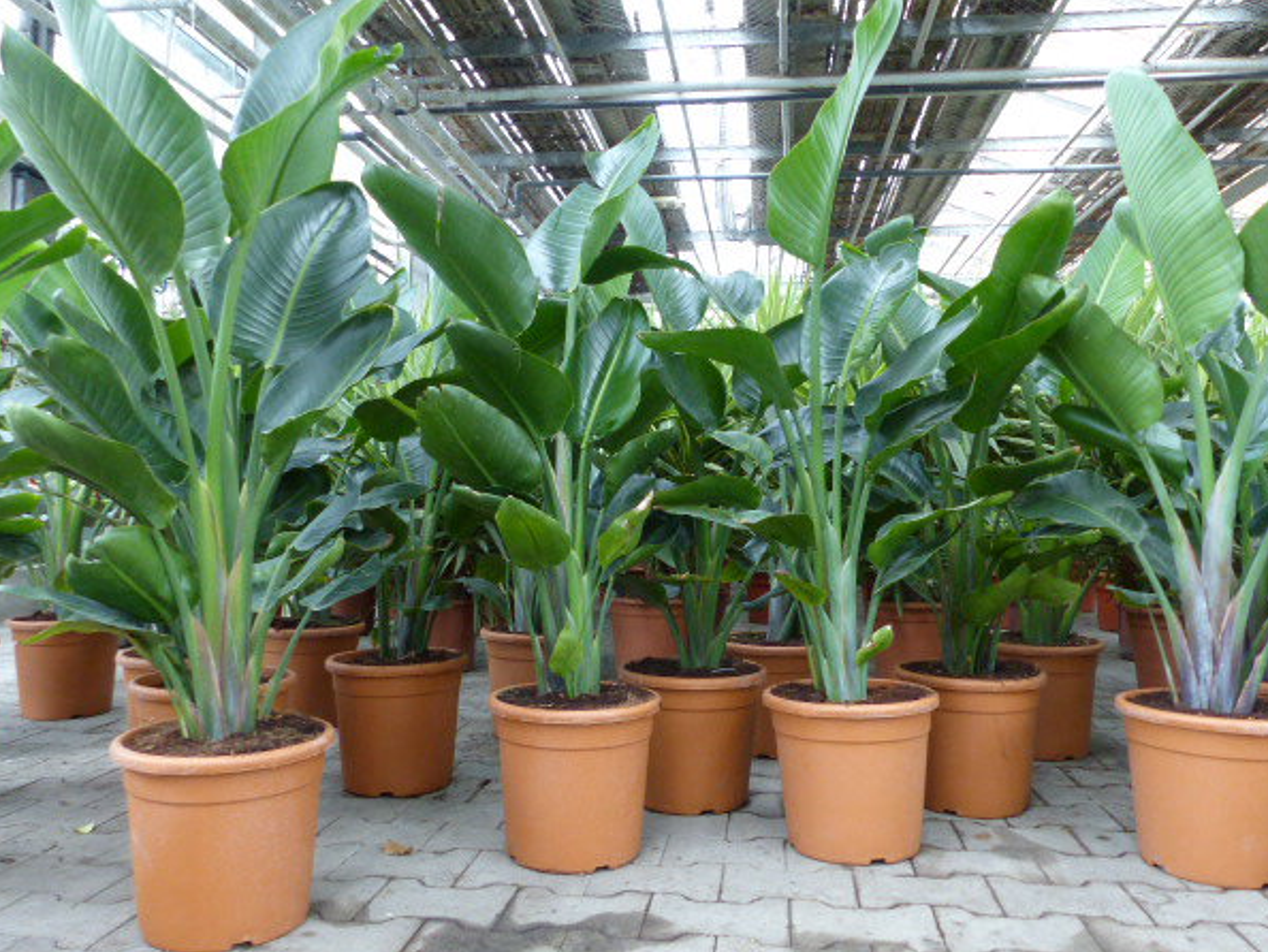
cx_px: 630
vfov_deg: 49.8
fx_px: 1026
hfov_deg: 63.4
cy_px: 476
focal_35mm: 28
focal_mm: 4.5
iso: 400
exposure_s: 1/30
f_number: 2.8
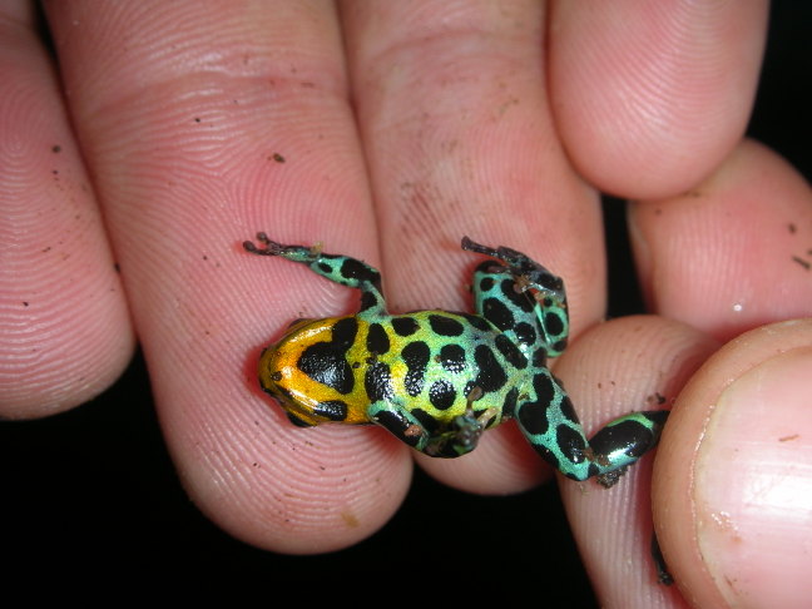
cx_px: 406
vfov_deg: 24.0
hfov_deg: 31.7
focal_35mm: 61
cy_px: 304
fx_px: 1431
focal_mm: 10.1
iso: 50
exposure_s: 1/120
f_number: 11.3
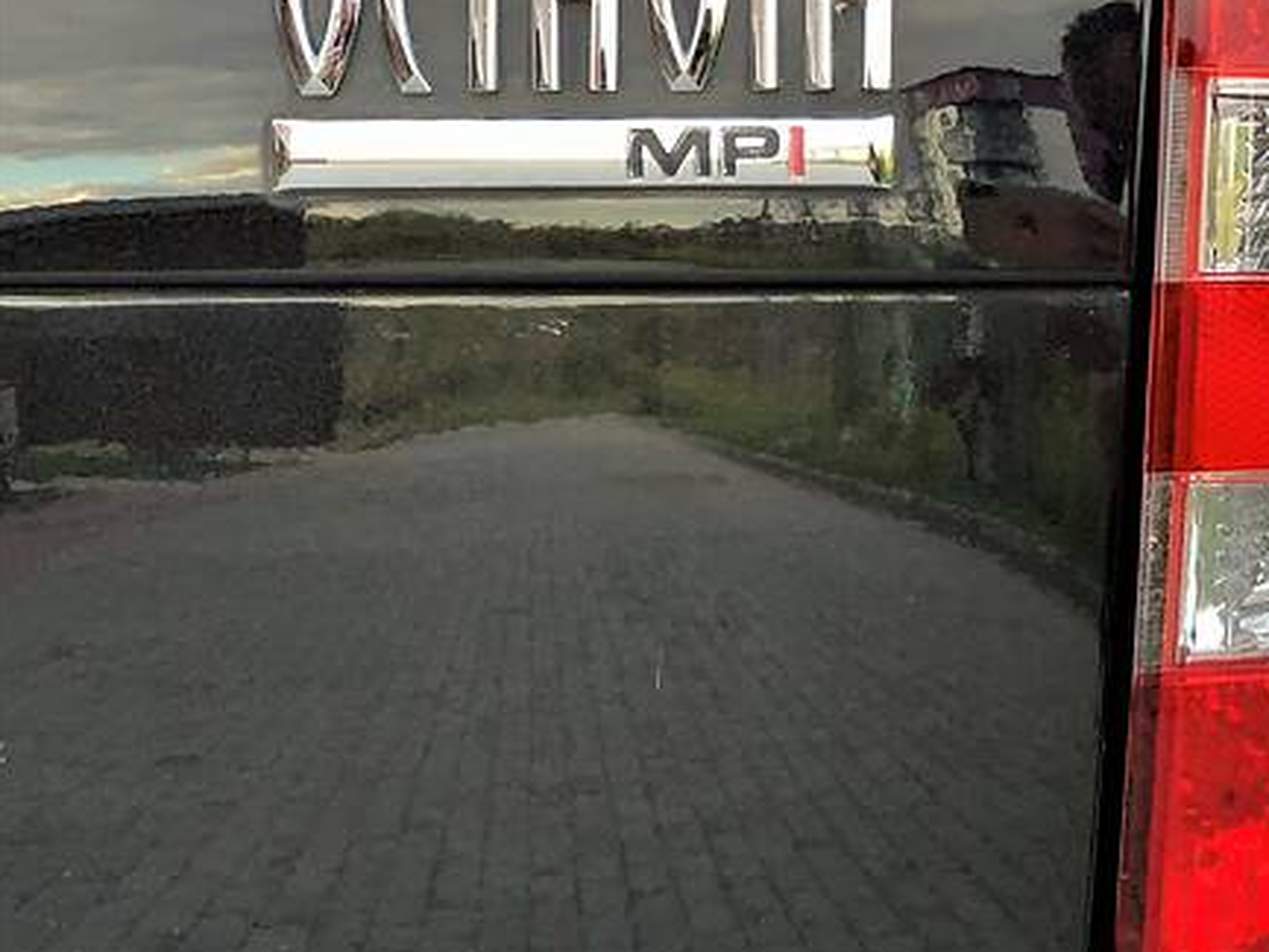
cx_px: 1163
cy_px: 349
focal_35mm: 96
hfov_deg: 20.0
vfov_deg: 15.4
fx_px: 3520
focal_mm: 6
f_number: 2.4
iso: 80
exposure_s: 1/122
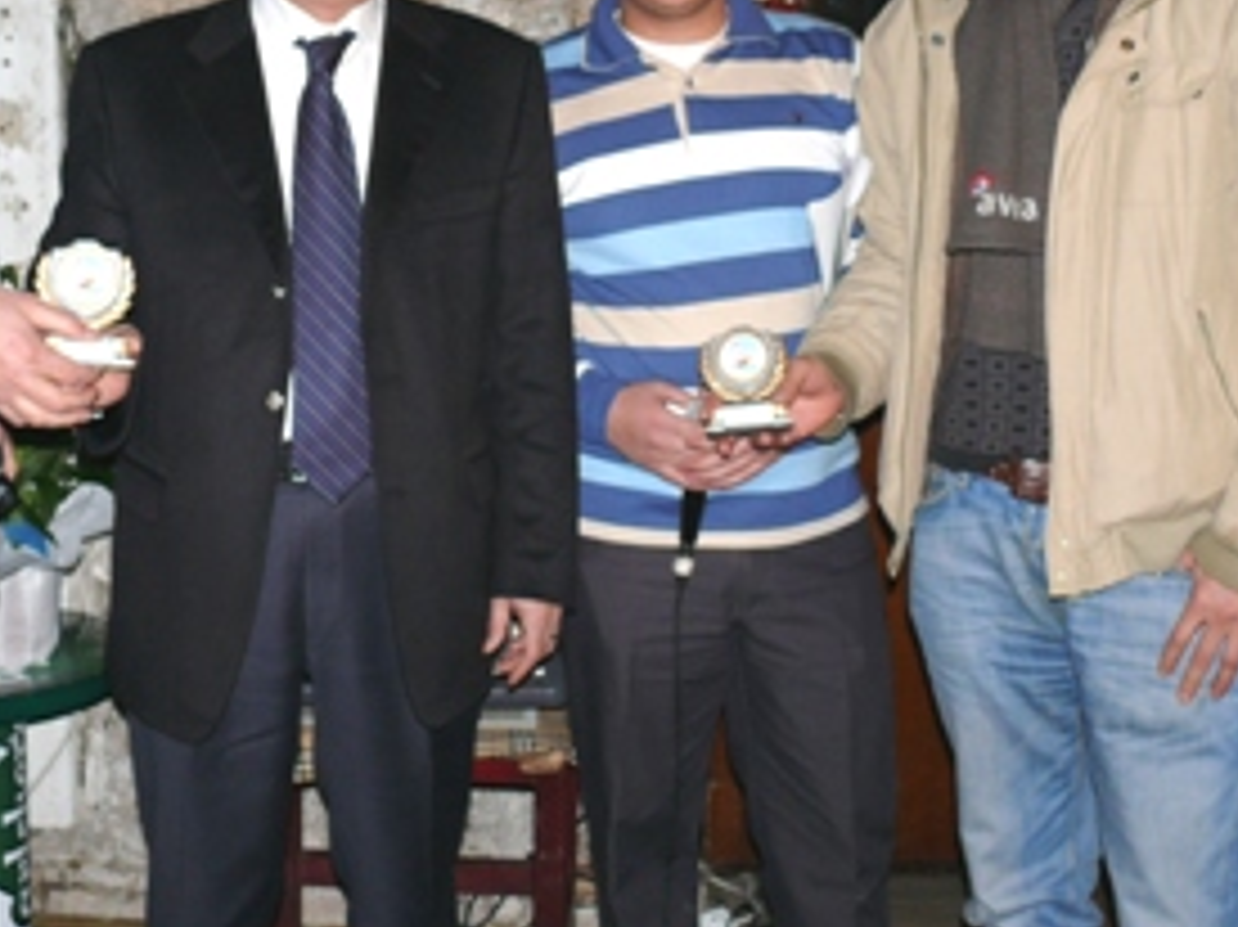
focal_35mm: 57
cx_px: 446
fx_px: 2038
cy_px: 248
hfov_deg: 33.6
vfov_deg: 25.4
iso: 100
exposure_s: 1/30
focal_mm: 7.4
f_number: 2.8
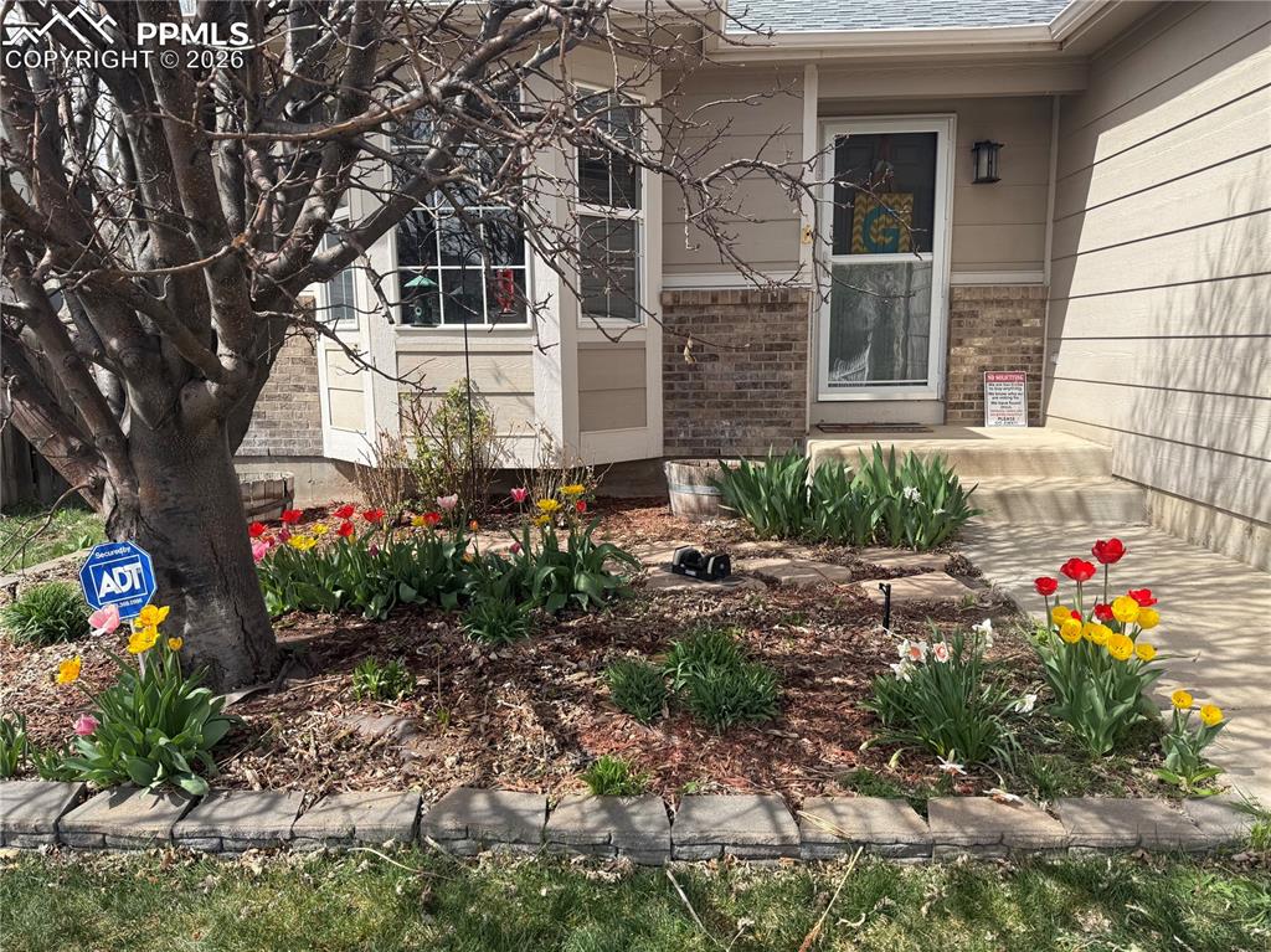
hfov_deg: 71.6
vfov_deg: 56.8
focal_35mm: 24
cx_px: 636
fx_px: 881
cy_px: 476
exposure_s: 1/2703
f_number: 1.78
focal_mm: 6.76
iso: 80
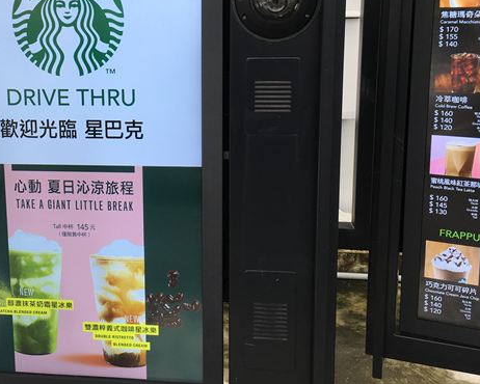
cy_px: 133
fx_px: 696
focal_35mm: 49
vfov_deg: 30.7
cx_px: 139
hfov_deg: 37.4
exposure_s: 1/132
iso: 25
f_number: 2.2
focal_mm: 4.15
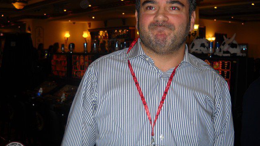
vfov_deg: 26.5
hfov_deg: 45.5
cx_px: 130
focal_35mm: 45
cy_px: 72
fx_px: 310
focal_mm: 6.72
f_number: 3.1
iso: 64
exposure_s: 1/30
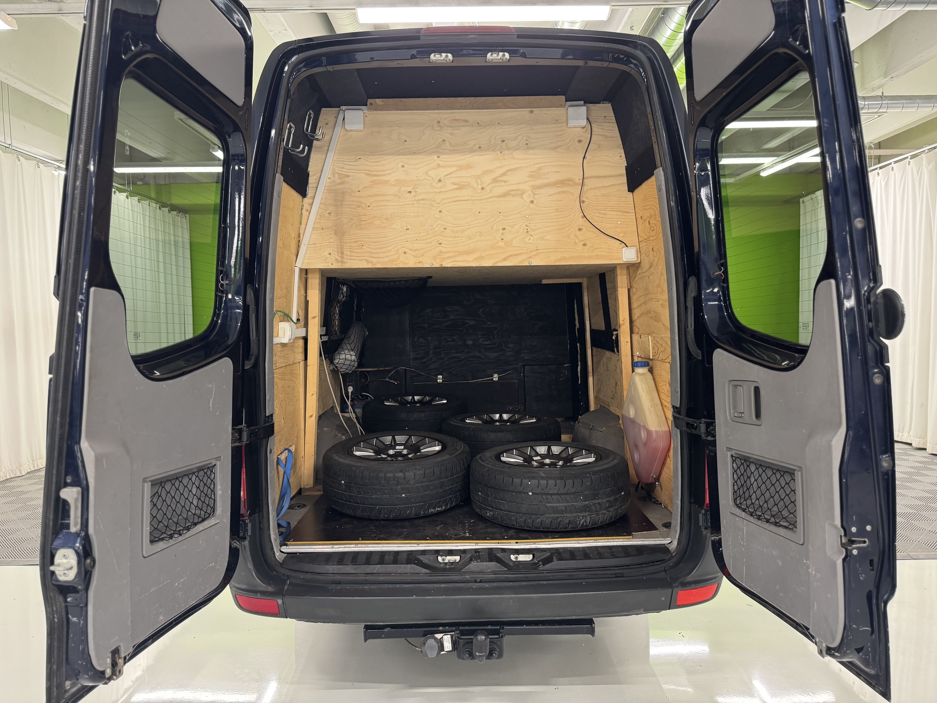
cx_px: 468
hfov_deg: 71.6
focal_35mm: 24
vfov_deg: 56.8
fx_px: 650
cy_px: 352
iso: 250
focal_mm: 6.76
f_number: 1.78
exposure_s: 1/50
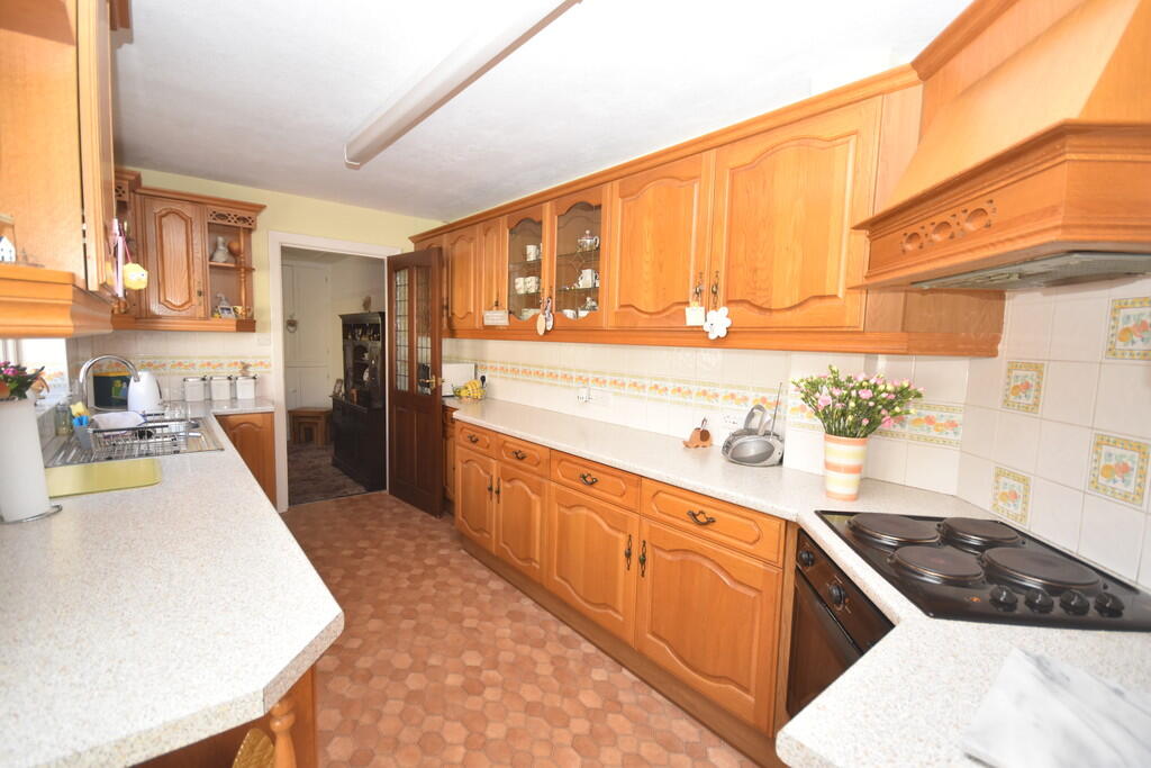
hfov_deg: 100.4
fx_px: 480
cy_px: 384
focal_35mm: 15
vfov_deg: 77.3
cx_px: 576
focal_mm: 10
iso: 800
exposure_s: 1/160
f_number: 4
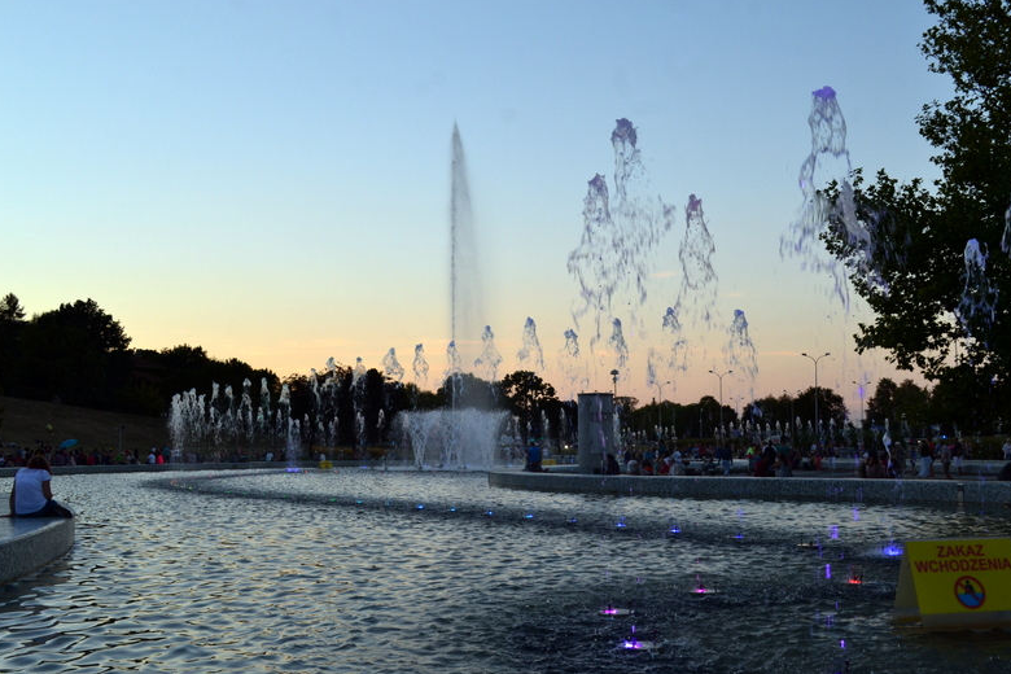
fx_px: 1123
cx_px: 502
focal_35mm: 40
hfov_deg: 48.5
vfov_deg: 33.4
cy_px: 329
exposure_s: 1/100
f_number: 9
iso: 400
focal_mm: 26
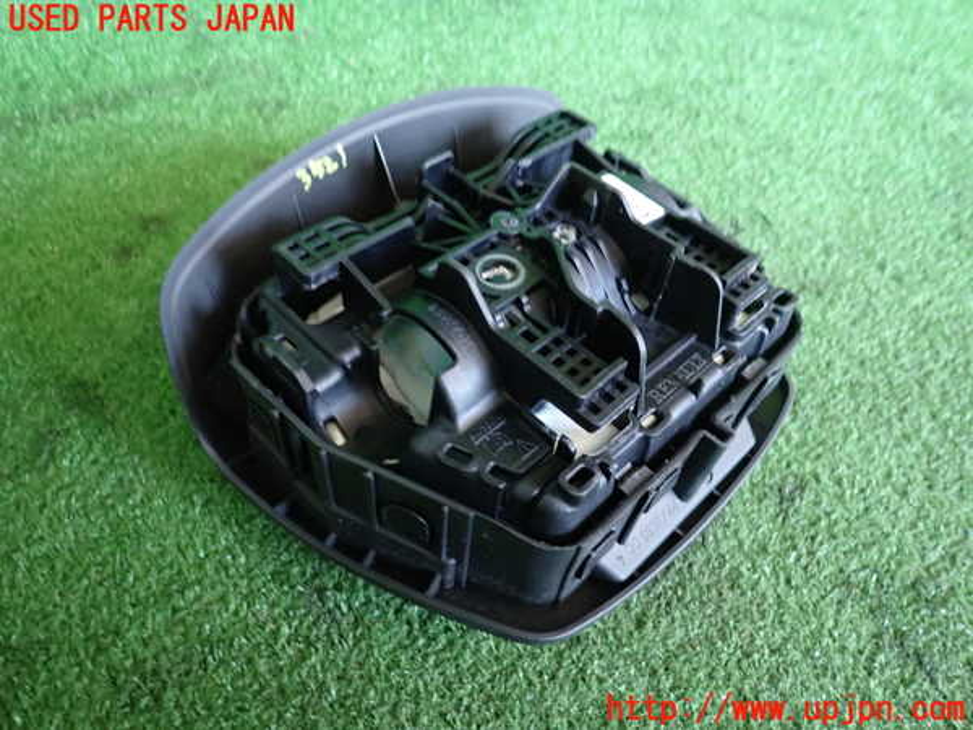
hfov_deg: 69.4
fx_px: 703
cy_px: 365
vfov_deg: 54.9
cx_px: 486
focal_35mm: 25
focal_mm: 4.5
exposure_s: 1/30
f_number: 2
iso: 320
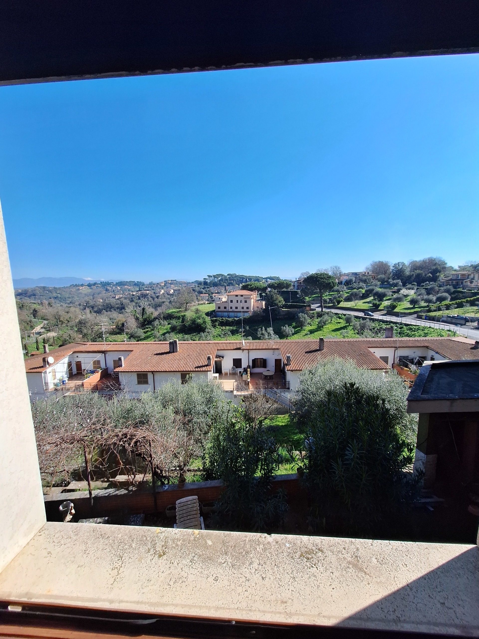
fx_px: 240
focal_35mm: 13
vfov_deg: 106.2
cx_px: 240
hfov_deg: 89.9
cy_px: 320
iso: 40
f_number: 2.2
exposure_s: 1/1957
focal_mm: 1.74
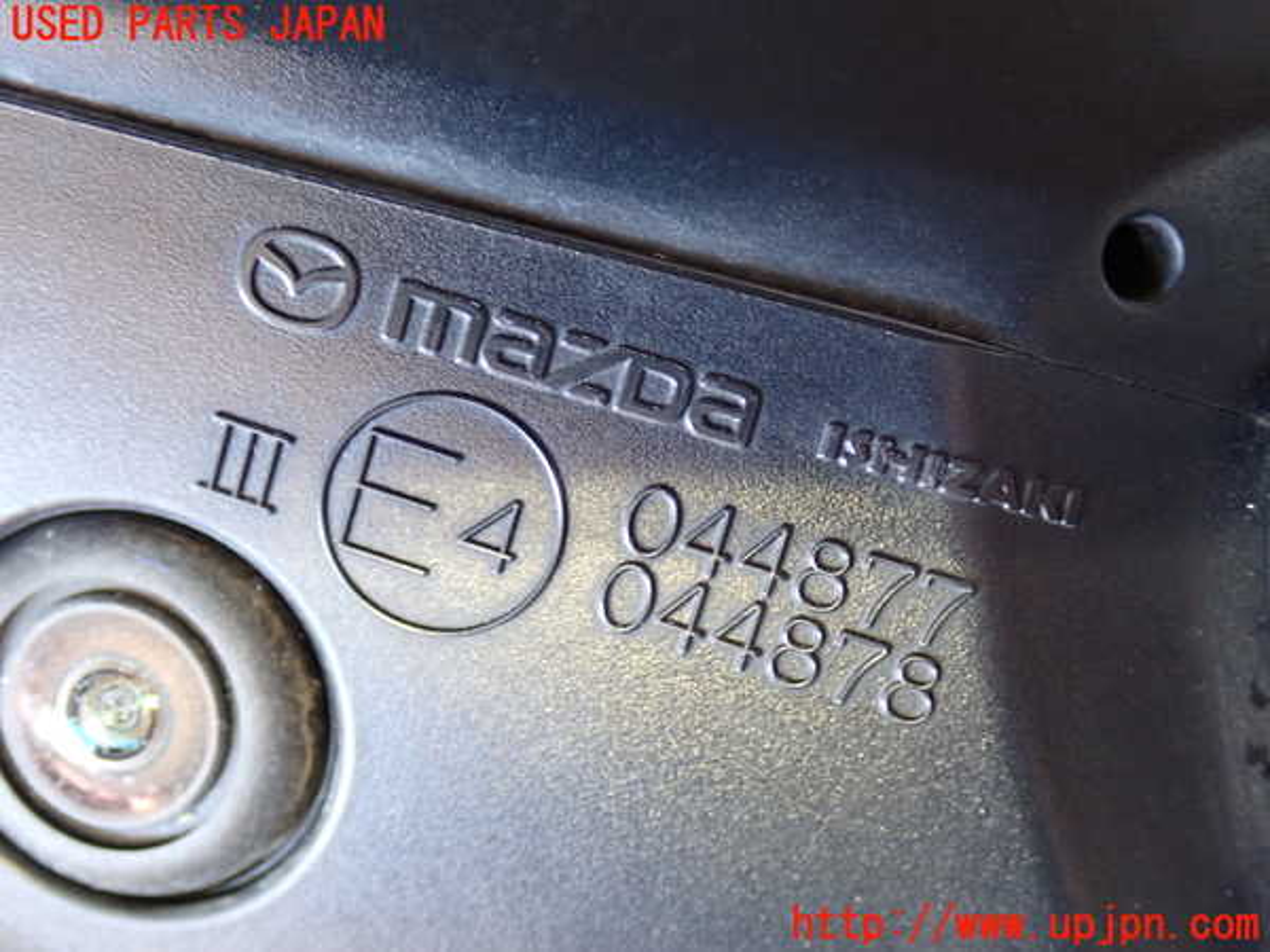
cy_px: 476
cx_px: 635
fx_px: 1981
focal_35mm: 54
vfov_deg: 27.0
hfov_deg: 35.5
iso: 800
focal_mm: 9.65
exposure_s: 1/20
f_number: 3.3
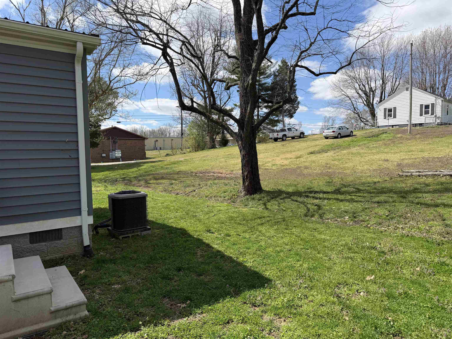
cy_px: 170
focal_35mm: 24
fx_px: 313
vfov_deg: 56.8
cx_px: 226
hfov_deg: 71.6
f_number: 1.78
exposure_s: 1/3584
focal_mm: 6.76
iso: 80
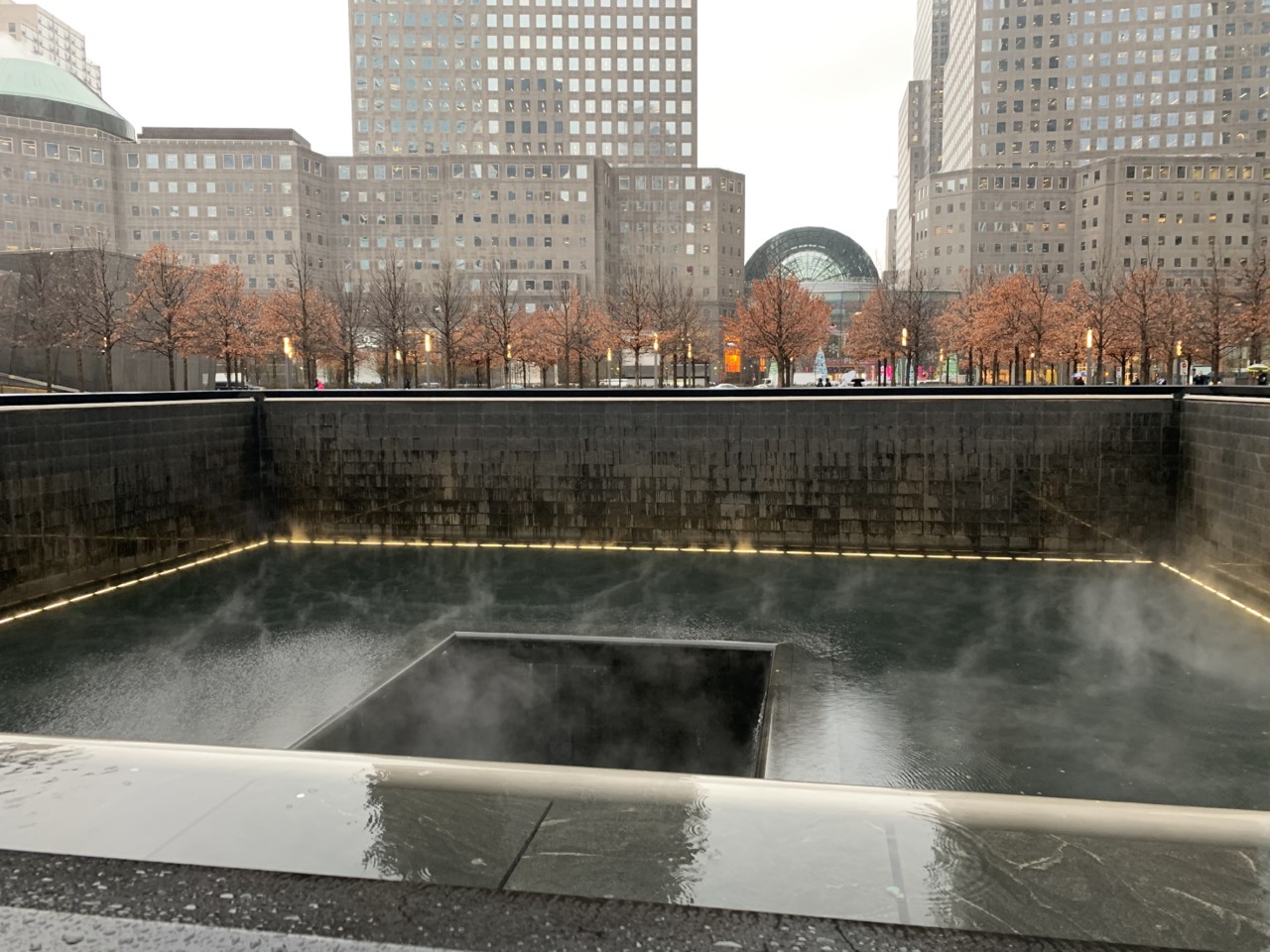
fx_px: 954
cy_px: 476
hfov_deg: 67.3
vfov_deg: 53.1
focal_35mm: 26
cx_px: 635
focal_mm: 4.25
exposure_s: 1/60
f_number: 1.8
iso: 125
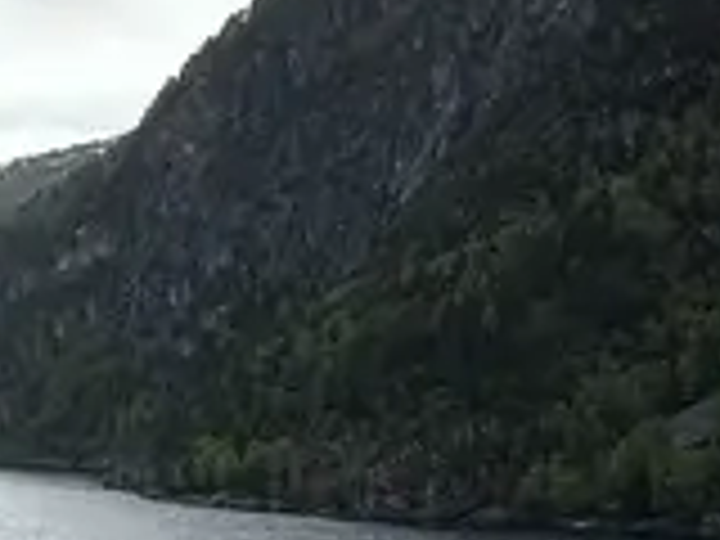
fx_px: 2184
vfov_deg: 14.1
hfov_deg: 16.2
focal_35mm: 105
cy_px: 333
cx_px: -526
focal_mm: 2.22
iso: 50
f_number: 2.2
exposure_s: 1/1770
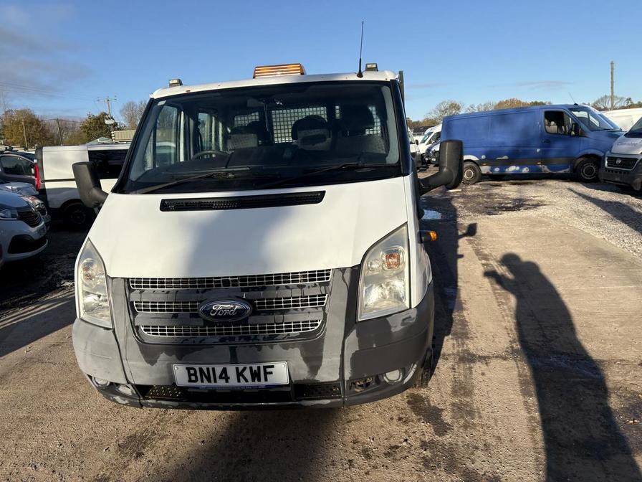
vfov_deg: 53.1
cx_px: 321
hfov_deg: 67.3
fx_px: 482
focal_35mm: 26
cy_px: 241
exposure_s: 1/3831
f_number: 1.6
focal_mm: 5.96
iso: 50
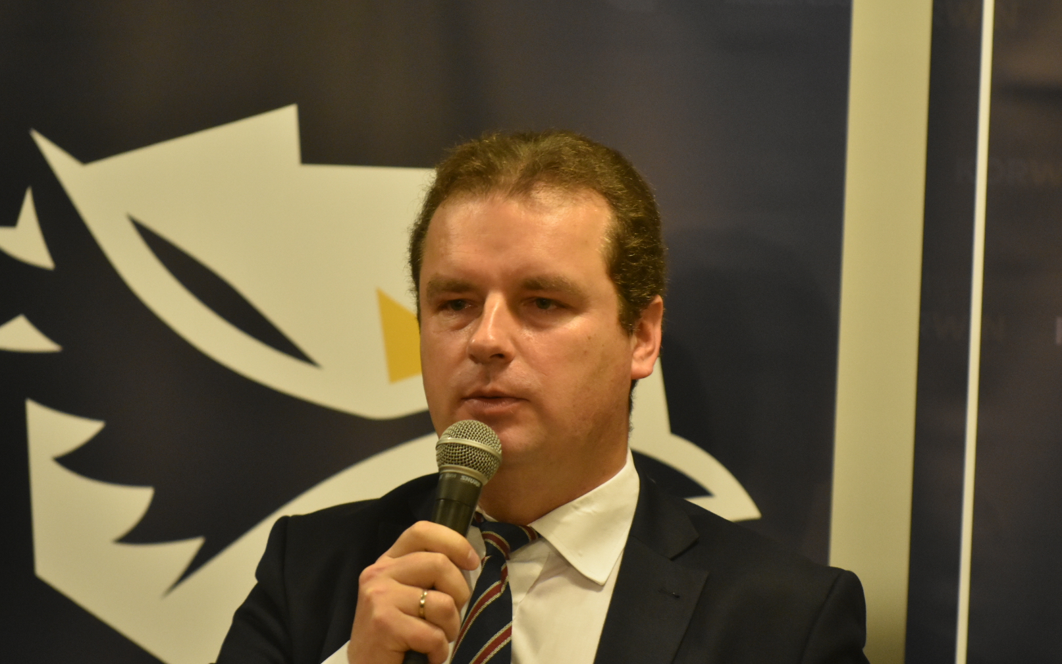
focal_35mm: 307
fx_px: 8885
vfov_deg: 4.3
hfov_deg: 6.8
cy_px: 343
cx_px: 531
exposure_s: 1/100
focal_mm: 200
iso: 3200
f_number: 2.8
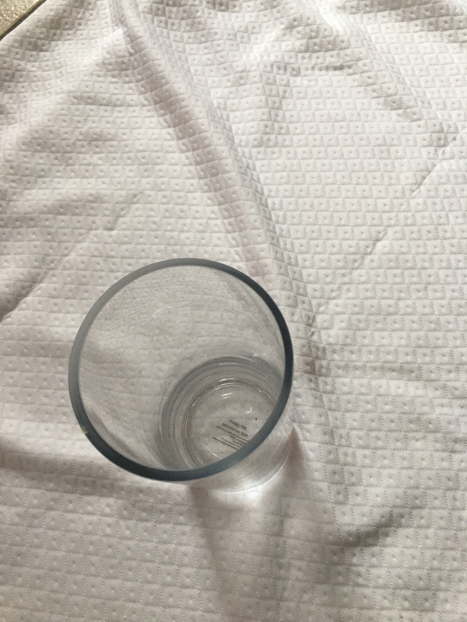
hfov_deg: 48.2
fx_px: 522
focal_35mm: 29
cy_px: 311
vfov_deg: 61.7
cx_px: 234
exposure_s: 1/33
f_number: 2.2
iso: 50
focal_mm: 4.15
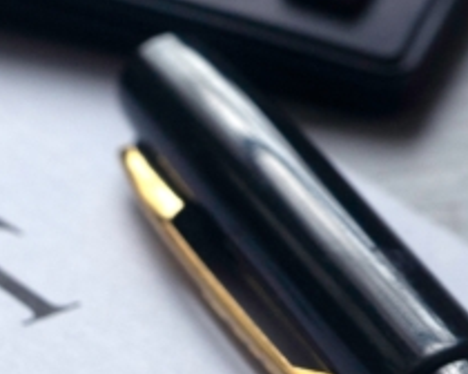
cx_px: -515
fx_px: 4765
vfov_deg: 4.5
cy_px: 567
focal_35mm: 344
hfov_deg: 5.5
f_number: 4
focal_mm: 34
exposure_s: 1/125
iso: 200
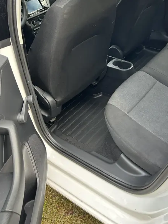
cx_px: 121
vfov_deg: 47.5
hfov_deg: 37.0
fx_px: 246
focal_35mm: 38
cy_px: 61
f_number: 1.5
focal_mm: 5.7
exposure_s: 1/112
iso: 125
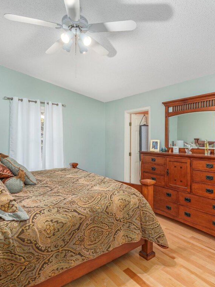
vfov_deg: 78.9
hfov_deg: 63.3
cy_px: 138
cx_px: 118
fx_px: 174
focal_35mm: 21
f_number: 7.1
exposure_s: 1/125
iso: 320
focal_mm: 14
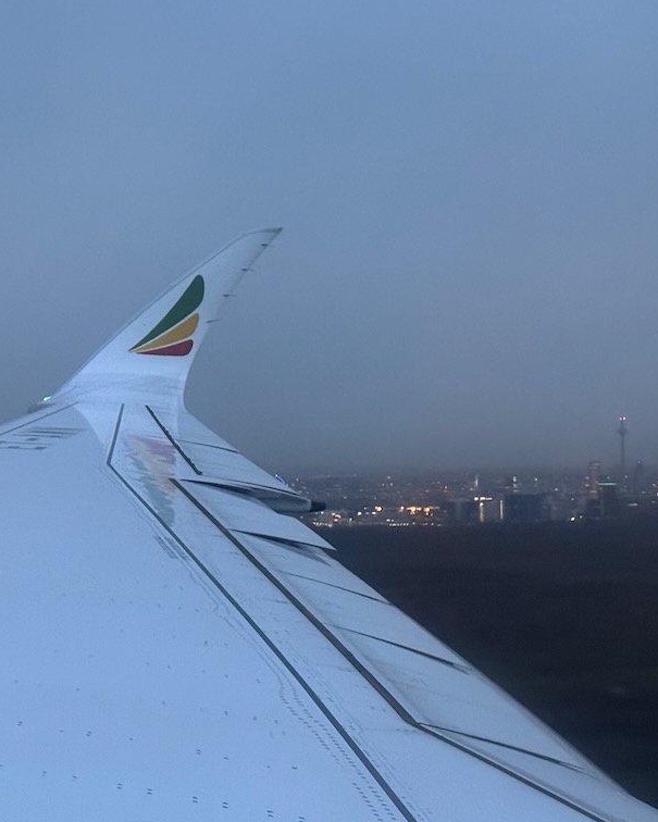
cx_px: 123
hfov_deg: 16.4
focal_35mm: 93
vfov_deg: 20.6
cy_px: 433
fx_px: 2263
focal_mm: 6.86
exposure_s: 1/29
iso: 640
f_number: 1.78
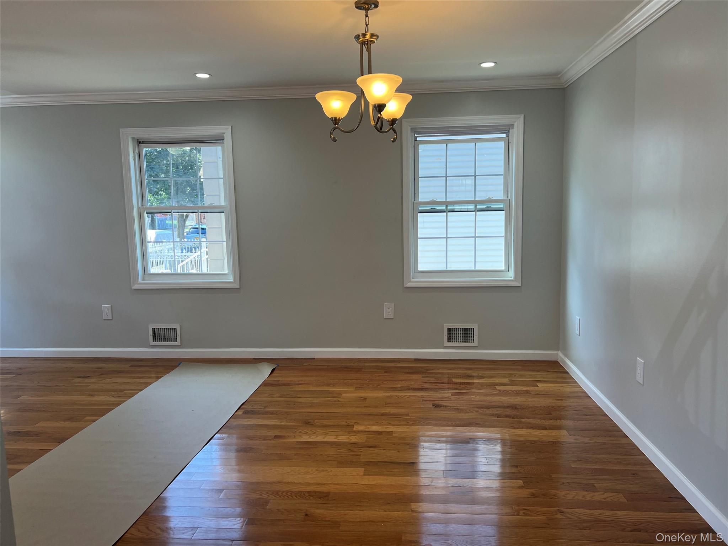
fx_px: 547
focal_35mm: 26
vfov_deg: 53.1
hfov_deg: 67.3
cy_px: 273
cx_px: 364
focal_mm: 5.7
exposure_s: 1/150
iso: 40
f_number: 1.5
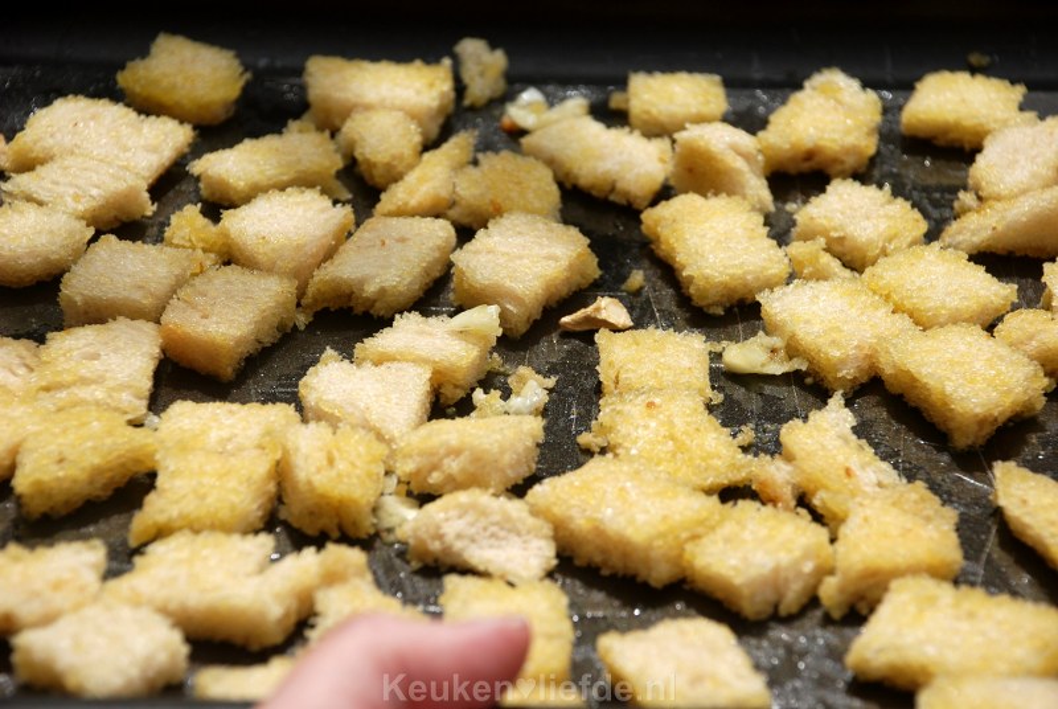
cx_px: 529
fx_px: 3753
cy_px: 354
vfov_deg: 10.8
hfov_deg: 16.0
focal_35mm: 128
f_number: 6.3
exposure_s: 1/640
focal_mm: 85
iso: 100
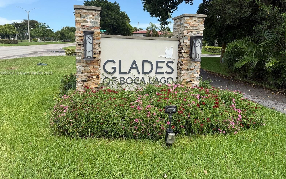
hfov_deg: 70.4
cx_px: 140
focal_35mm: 26
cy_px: 73
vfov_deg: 47.4
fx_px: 203
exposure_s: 1/2370
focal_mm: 6.76
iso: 80
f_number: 1.78
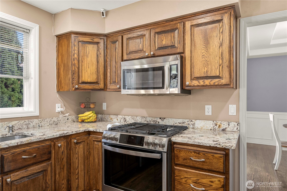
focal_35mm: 22
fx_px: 175
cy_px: 96
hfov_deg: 78.6
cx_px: 144
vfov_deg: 57.2
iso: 1000
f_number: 6.7
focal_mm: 22
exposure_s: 1/15
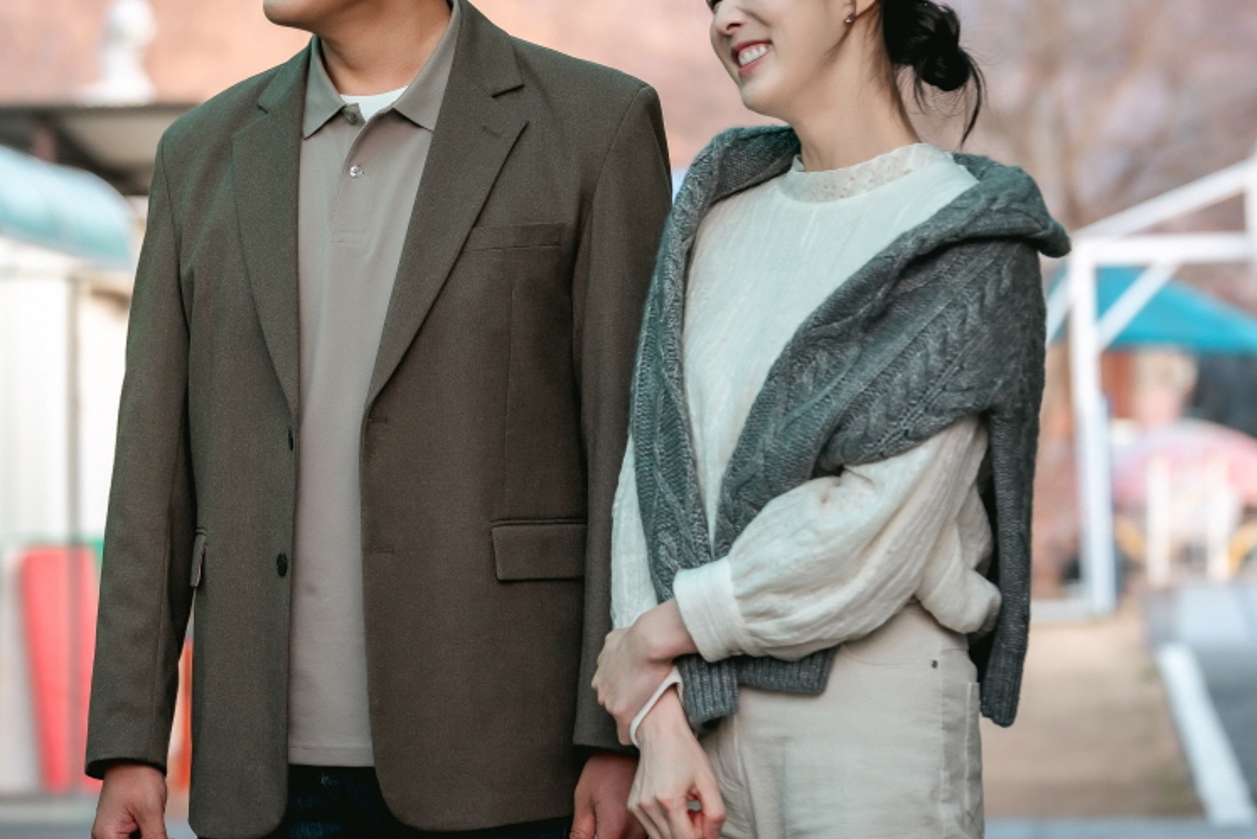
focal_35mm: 138
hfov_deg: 14.8
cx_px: 467
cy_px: 287
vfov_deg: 9.9
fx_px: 4820
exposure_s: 1/160
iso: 500
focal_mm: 103
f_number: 4
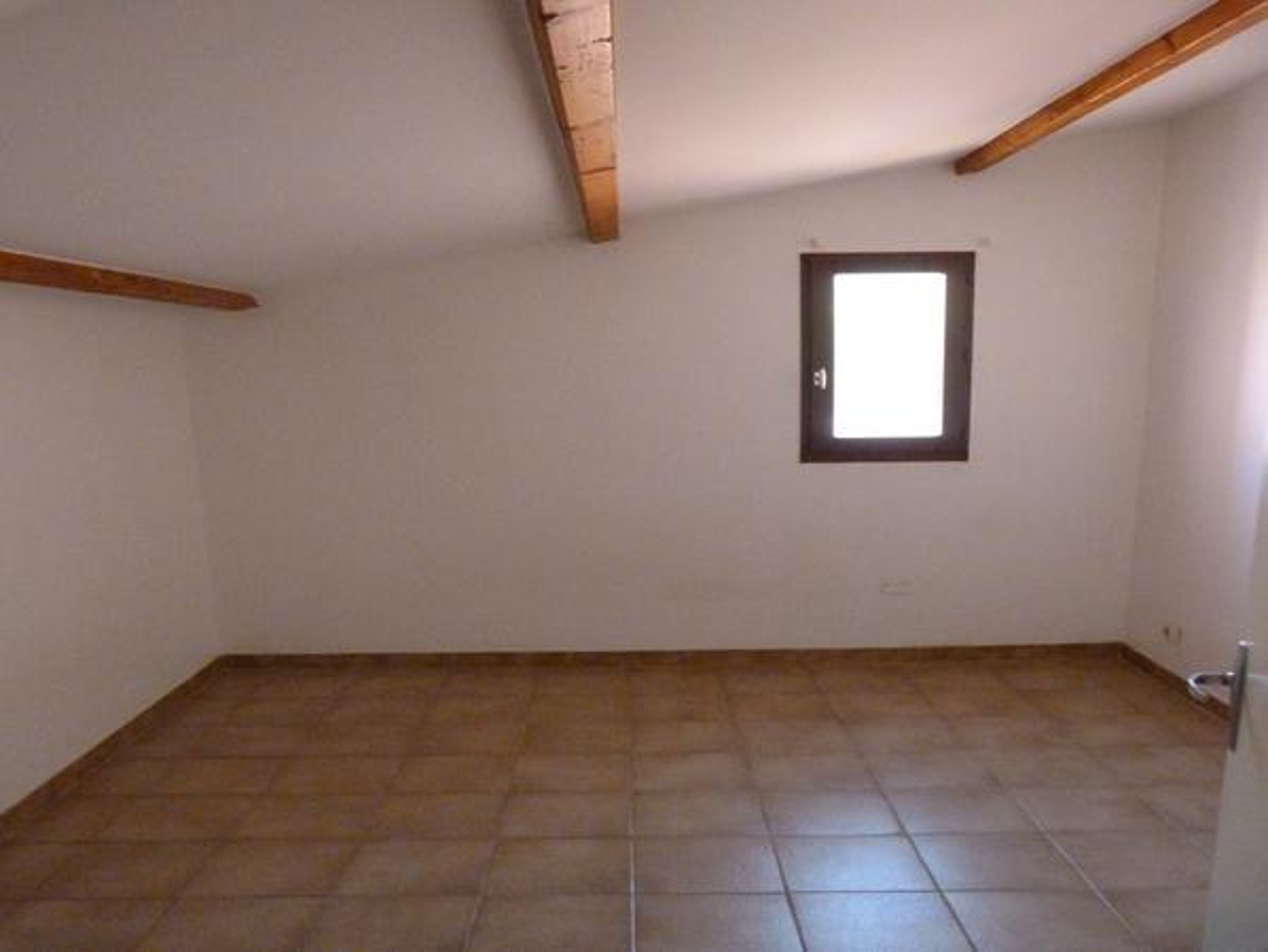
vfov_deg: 54.9
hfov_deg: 69.4
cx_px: 634
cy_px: 476
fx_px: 916
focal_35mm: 25
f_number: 2.8
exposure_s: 1/40
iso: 800
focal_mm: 4.5
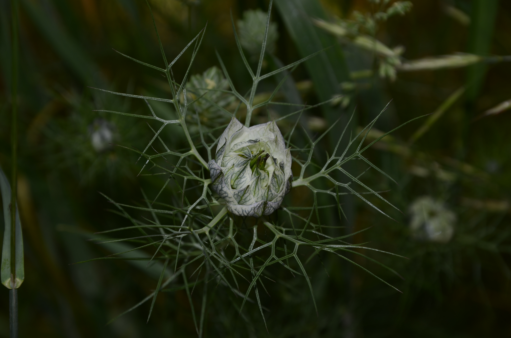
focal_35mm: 158
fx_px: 2231
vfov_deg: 8.7
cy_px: 169
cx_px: 256
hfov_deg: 13.1
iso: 100
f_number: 10
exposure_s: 1/160
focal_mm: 105
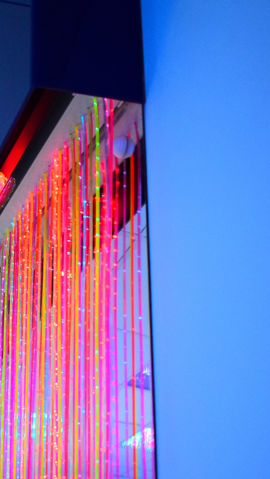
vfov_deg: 32.2
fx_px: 827
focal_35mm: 65
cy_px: 300
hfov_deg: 18.2
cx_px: 17
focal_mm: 24
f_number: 4
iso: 1800
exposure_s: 1/60
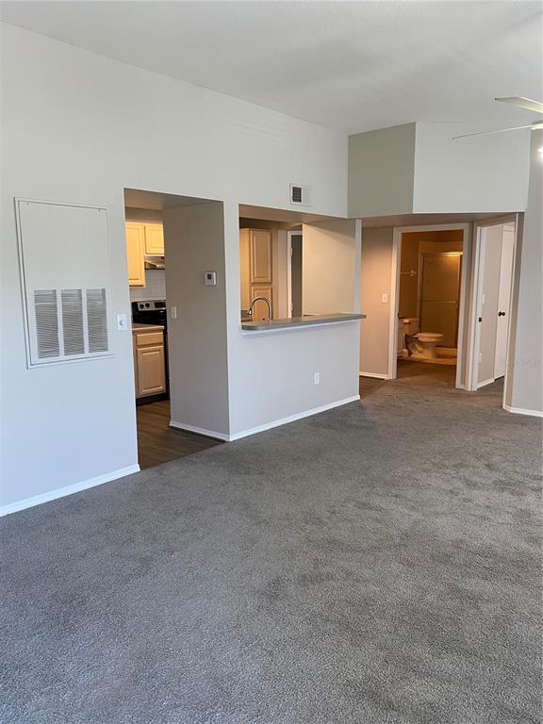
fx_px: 544
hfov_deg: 53.1
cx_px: 272
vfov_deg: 67.3
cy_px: 362
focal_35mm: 26
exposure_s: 1/60
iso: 80
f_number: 1.8
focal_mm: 4.25
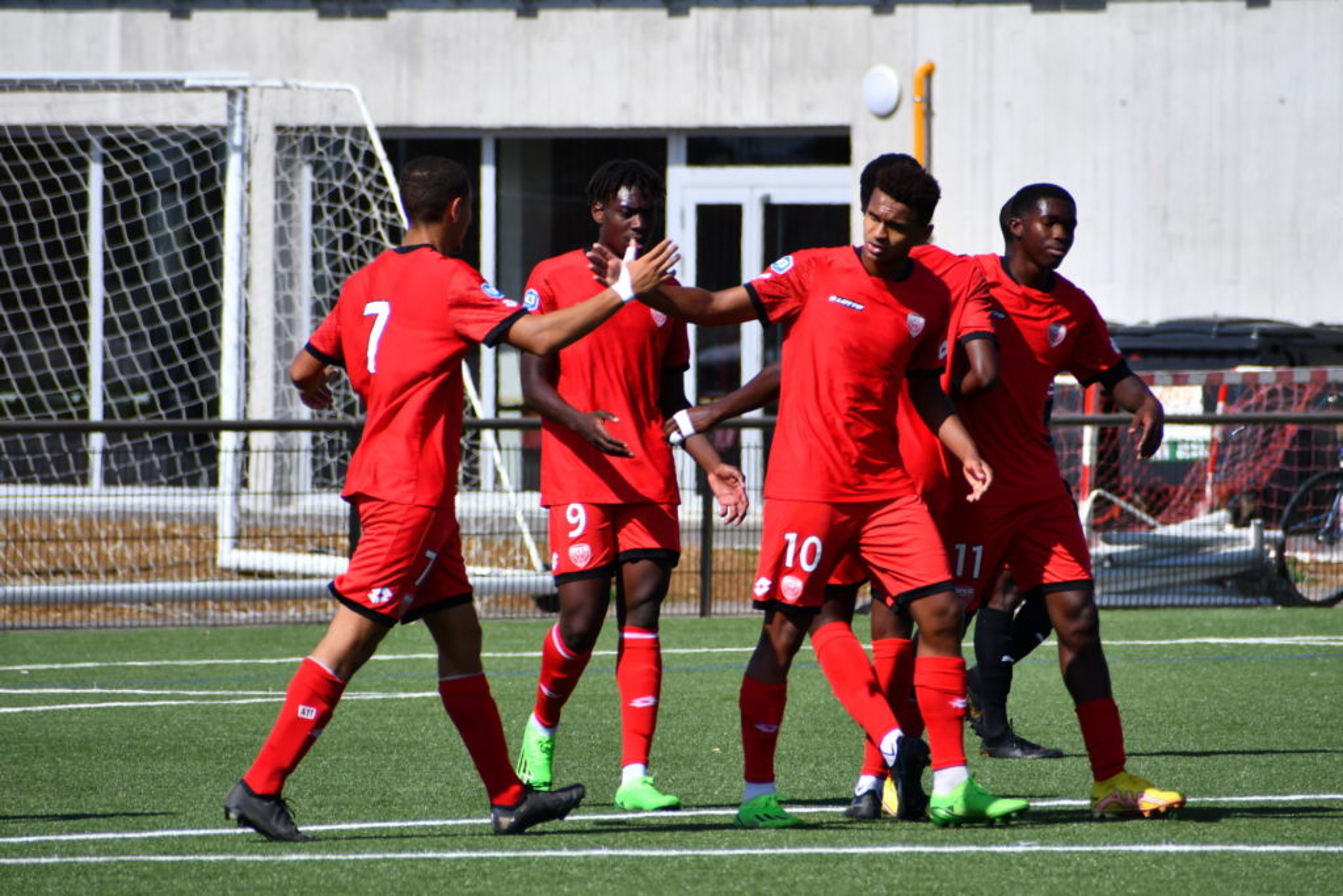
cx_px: 672
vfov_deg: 3.1
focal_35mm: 450
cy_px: 448
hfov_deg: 4.6
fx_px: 16789
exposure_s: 1/2000
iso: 400
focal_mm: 300
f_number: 8
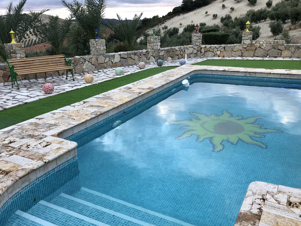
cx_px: 138
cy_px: 131
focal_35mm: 34
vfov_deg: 41.7
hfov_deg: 53.9
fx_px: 296
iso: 32
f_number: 1.8
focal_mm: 3.99
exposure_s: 1/120
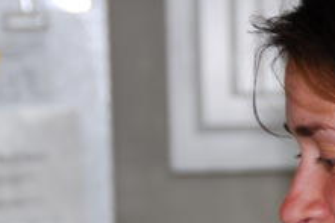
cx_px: 382
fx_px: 3320
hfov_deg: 5.8
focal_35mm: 357
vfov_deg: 3.8
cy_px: 188
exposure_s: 1/30
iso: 200
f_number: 5
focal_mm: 82
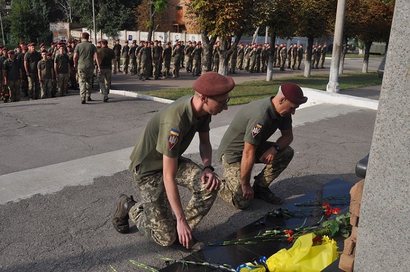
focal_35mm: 36
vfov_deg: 36.8
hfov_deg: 53.2
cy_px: 136
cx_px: 205
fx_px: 409
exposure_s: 1/400
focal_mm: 24
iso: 200
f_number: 10
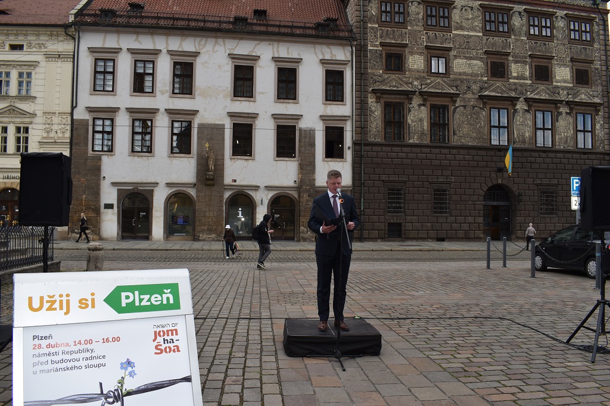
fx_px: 457
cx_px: 305
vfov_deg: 47.9
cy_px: 203
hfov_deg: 67.4
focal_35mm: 27
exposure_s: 1/200
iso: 100
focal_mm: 18
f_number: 7.1
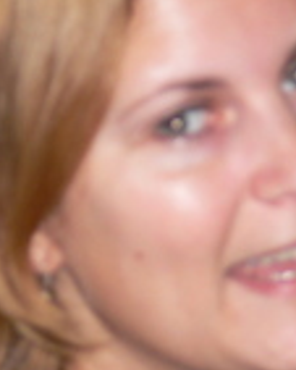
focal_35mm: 449
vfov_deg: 4.3
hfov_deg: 3.5
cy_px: 122
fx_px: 4912
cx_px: 207
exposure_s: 1/30
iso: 100
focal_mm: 30.5
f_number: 3.6
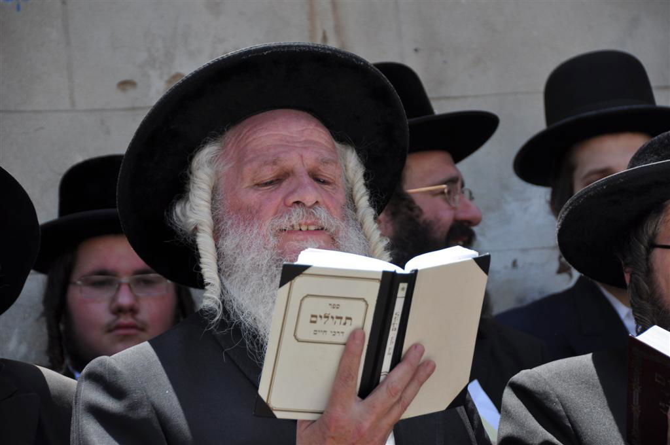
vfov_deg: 8.1
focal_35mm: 168
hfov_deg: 12.2
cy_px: 222
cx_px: 335
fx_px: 3123
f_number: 5.6
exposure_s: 1/500
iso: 220
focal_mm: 112
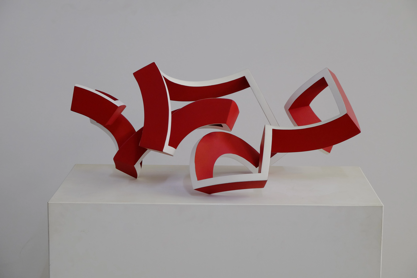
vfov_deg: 16.5
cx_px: 208
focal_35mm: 83
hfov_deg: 24.5
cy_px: 139
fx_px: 961
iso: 1600
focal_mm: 55
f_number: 7.1
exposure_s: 1/20
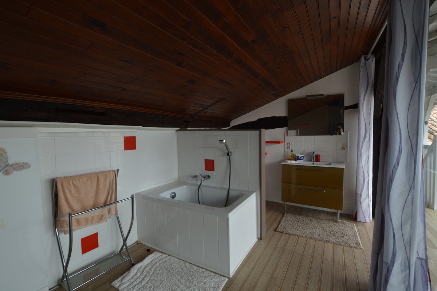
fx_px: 182
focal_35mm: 15
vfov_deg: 77.2
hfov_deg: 100.4
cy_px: 146
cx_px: 218
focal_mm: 10
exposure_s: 1/125
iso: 400
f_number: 5.6
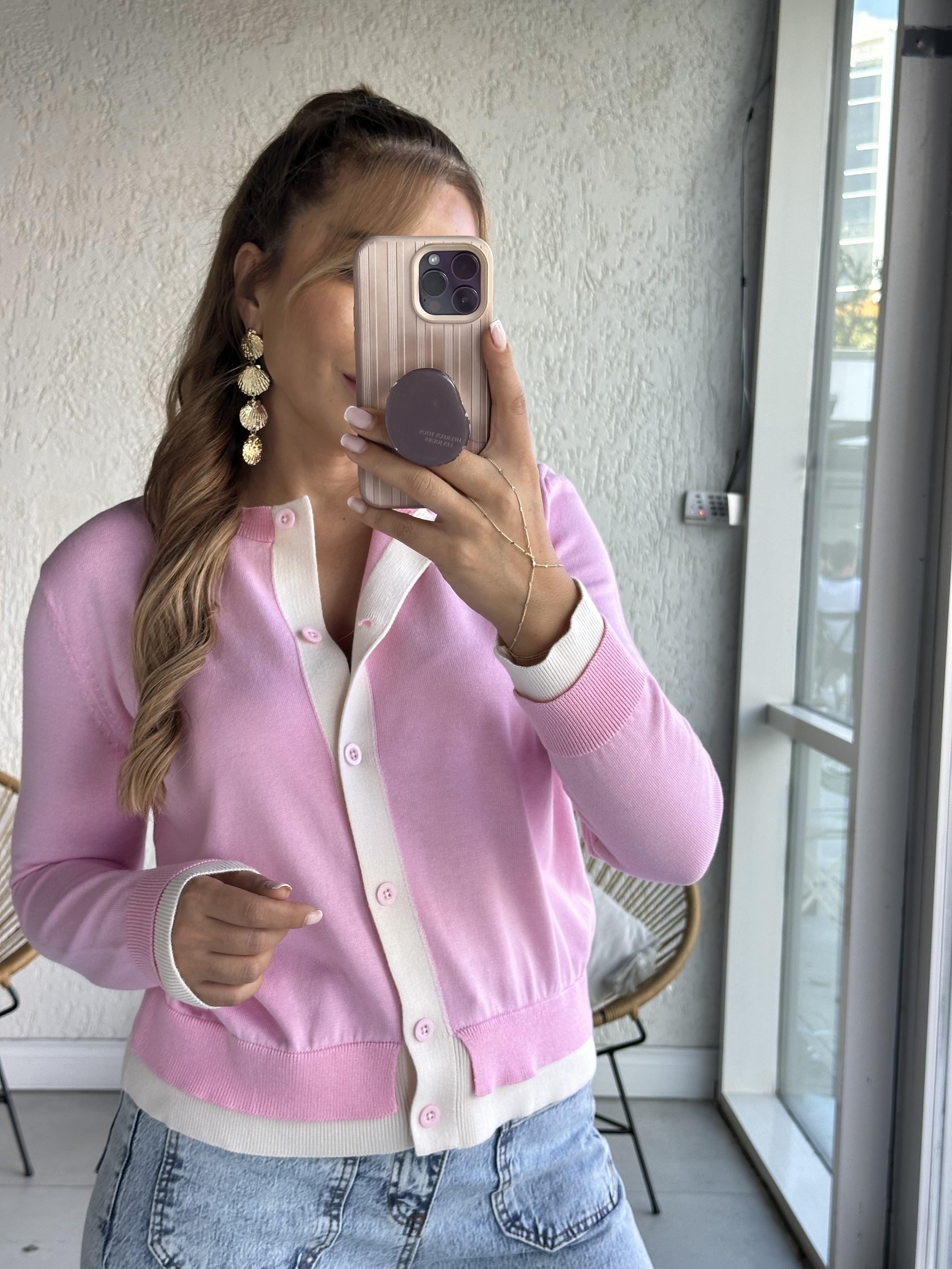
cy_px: 634
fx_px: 1760
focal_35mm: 48
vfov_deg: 39.7
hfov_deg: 30.3
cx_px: 476
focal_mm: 6.86
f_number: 1.78
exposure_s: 1/175
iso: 50
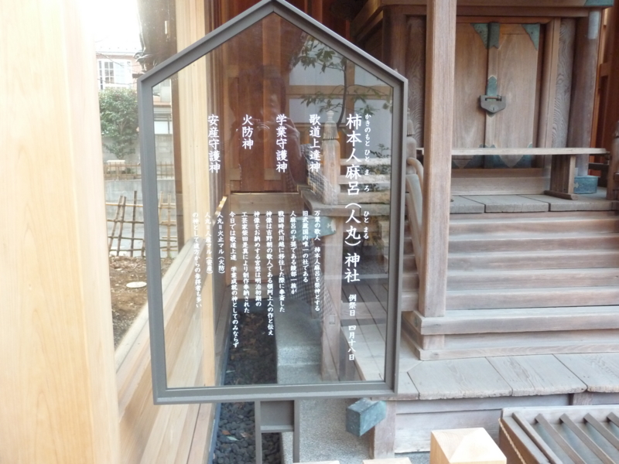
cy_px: 232
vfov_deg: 46.8
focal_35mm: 30
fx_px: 536
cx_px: 310
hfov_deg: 60.0
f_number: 3.4
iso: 400
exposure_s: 1/10
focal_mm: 5
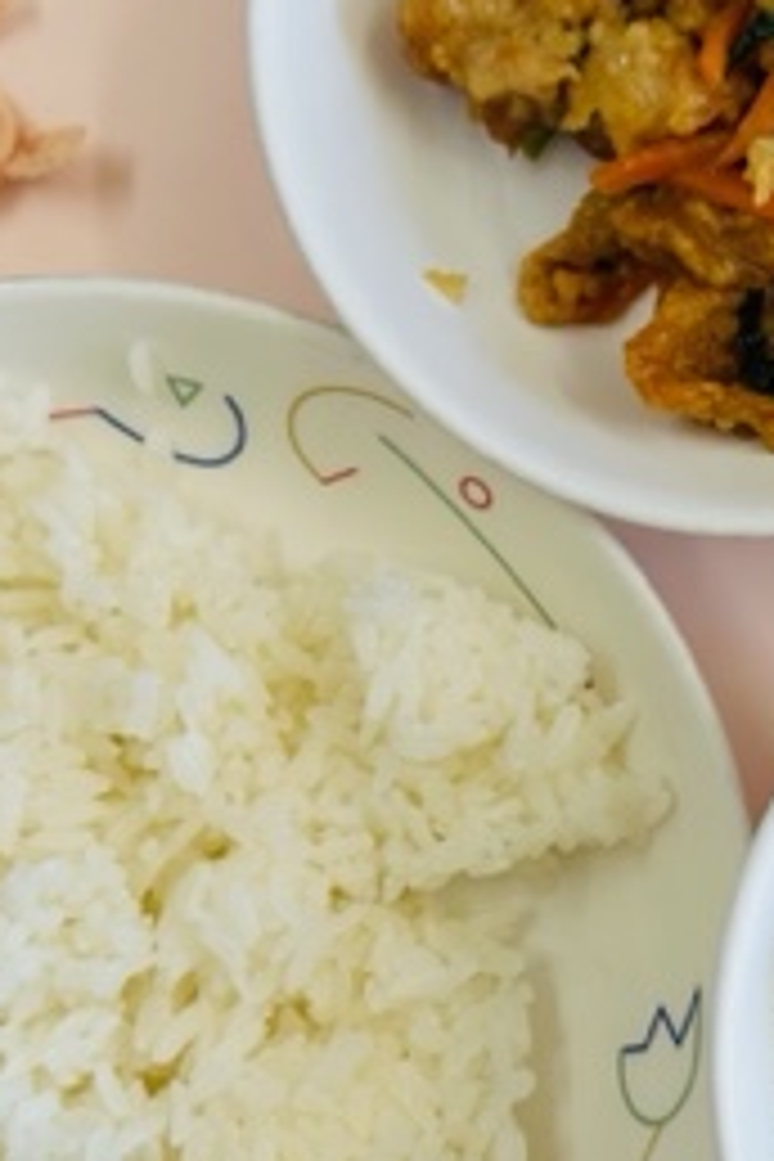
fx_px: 1999
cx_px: 626
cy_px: 612
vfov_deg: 32.4
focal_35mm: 62
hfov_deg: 21.6
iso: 64
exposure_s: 1/153
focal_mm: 6.86
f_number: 1.78
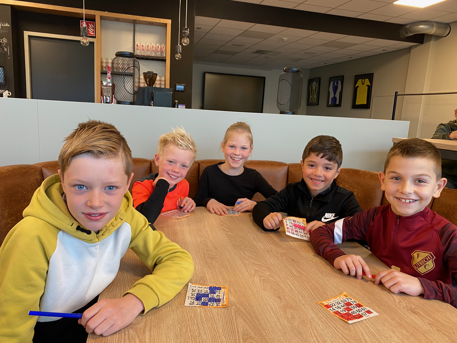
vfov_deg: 53.1
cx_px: 228
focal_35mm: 26
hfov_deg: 67.3
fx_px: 343
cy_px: 172
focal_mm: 4.25
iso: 100
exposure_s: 1/50
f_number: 1.8
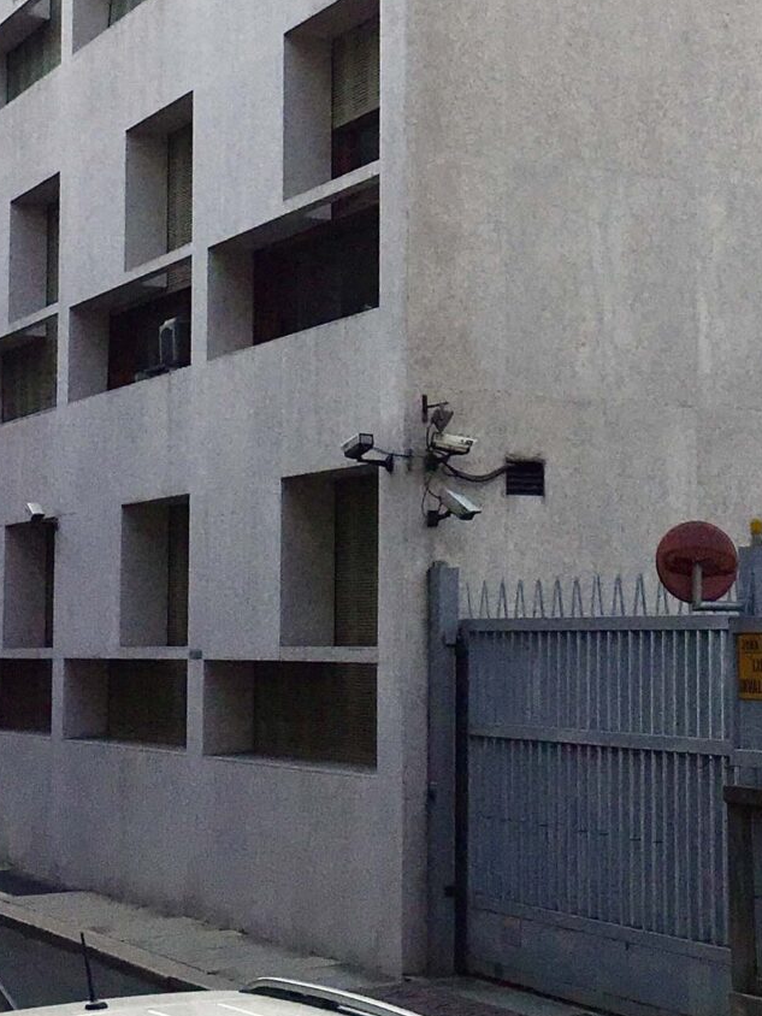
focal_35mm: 66
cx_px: 524
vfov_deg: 27.3
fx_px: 1937
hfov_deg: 22.1
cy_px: -54
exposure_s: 1/2198
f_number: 2.2
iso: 32
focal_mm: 4.15
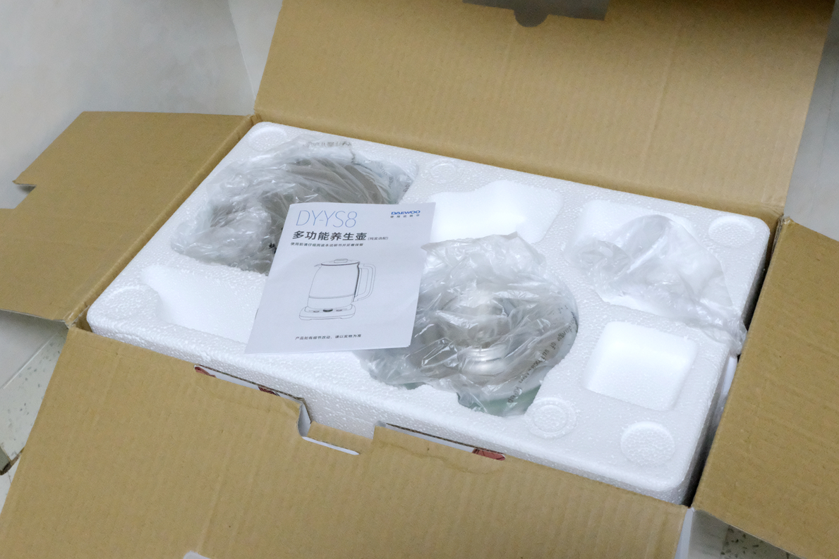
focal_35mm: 42
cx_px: 437
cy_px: 283
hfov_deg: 46.4
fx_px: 979
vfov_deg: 31.9
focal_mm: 24.7
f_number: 22
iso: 12800
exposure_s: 1/14
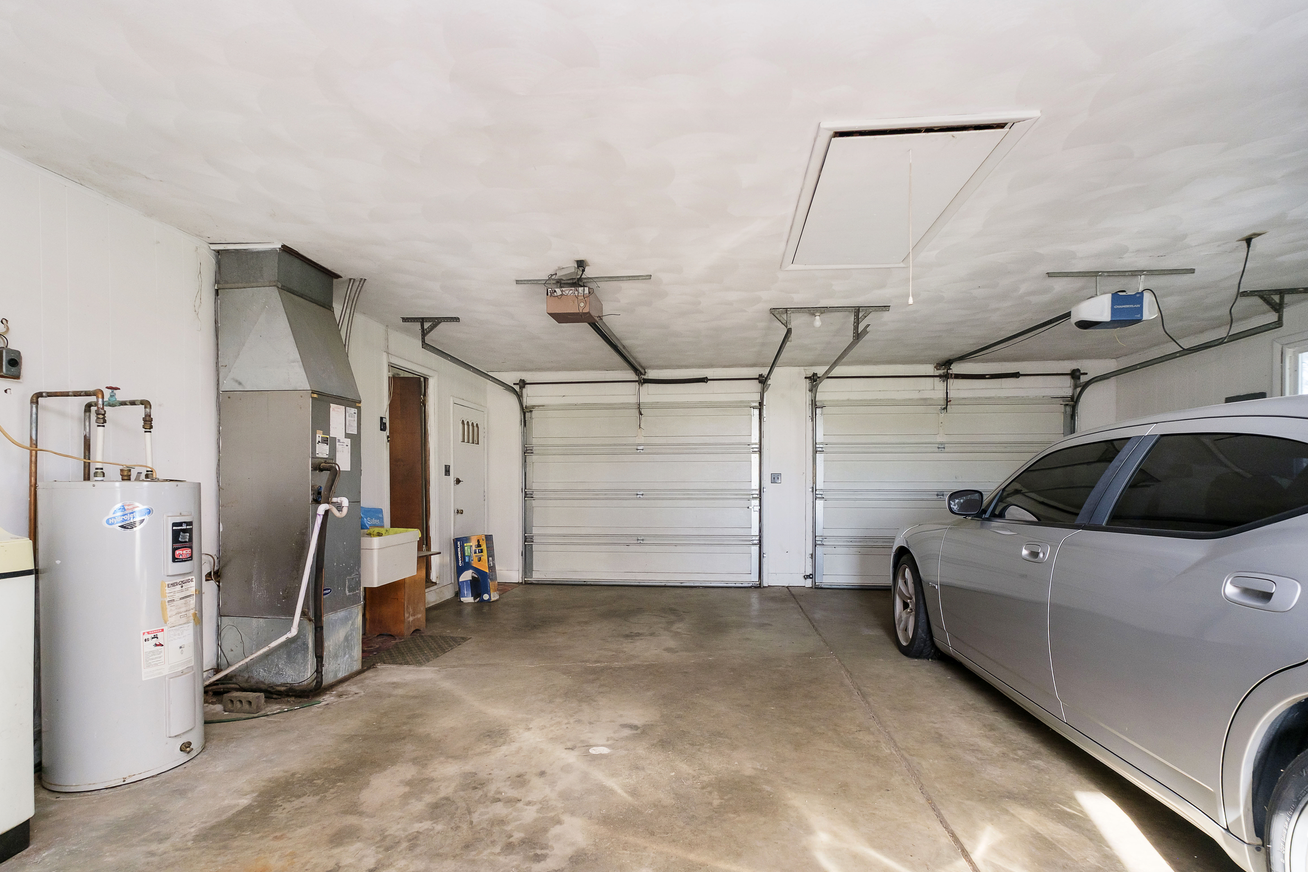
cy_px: 464
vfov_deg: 73.7
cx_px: 626
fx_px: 581
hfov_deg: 96.7
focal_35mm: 16
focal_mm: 10
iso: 500
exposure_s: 1/20
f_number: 4
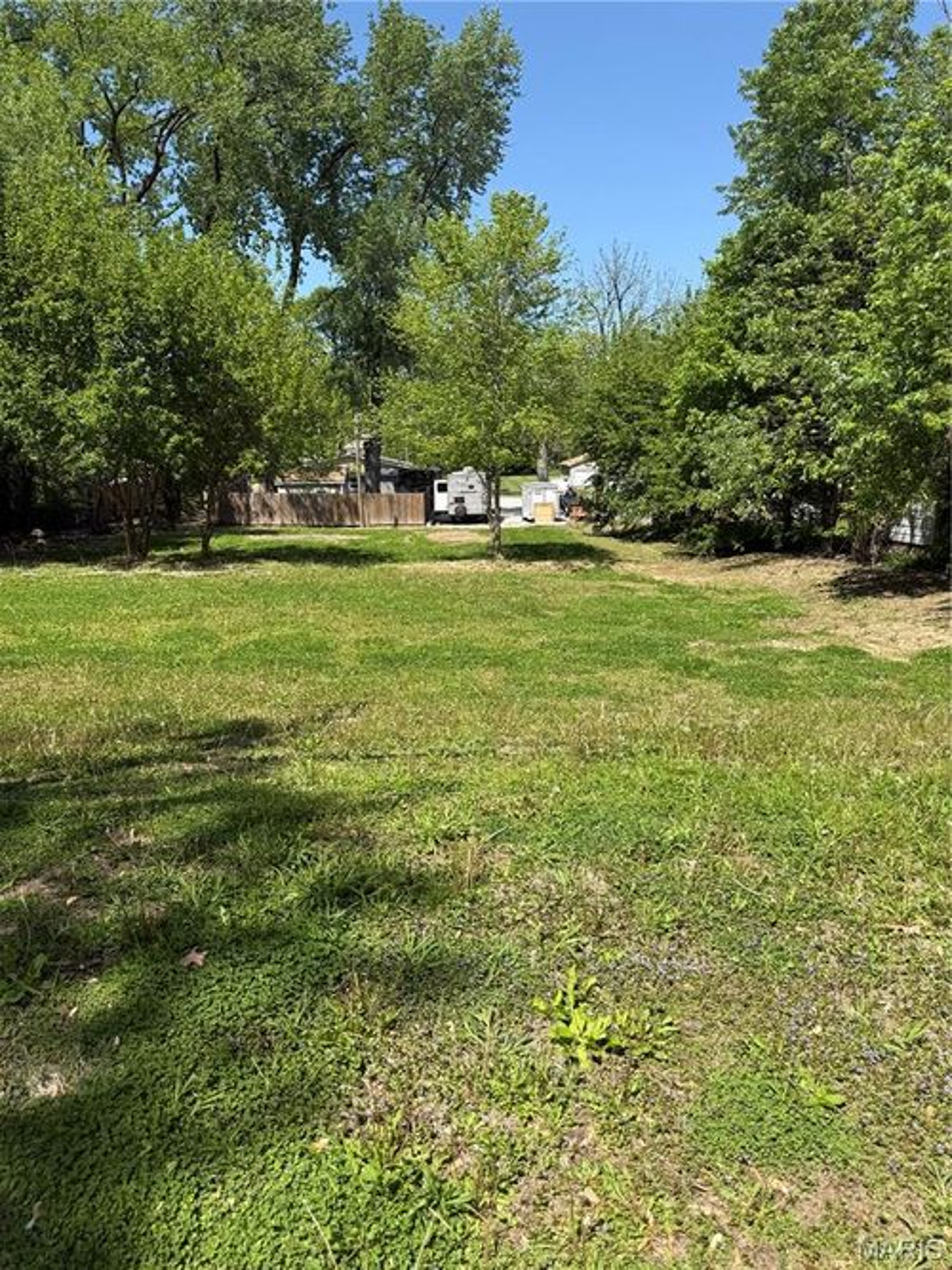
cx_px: 476
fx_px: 880
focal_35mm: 24
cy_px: 635
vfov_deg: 71.6
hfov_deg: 56.8
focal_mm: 6.76
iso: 80
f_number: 1.78
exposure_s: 1/3145
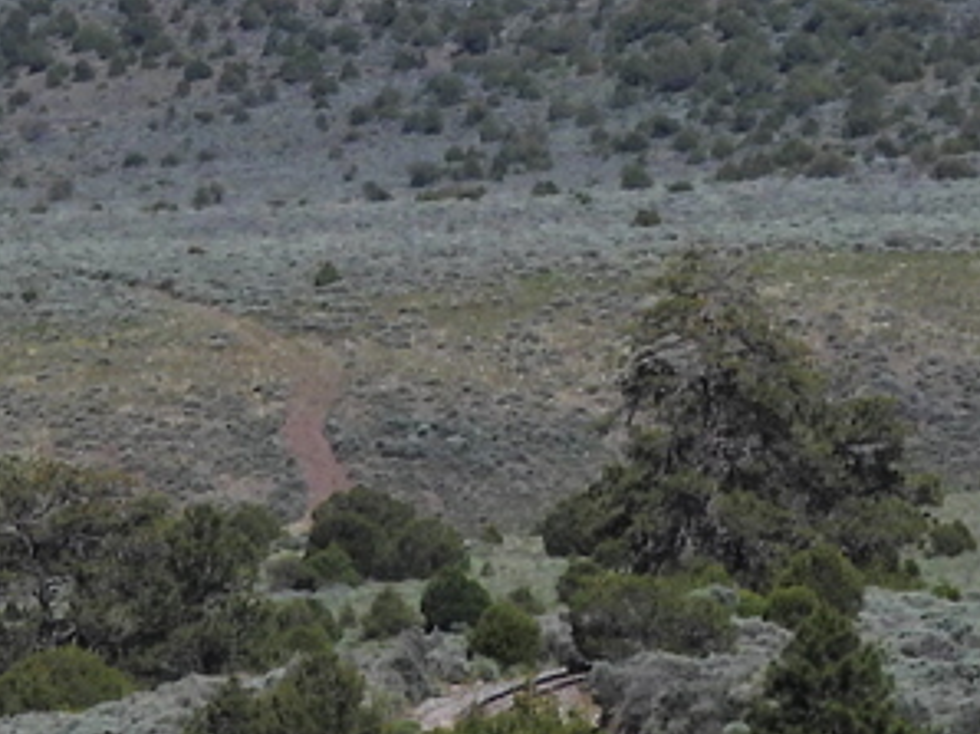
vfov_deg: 1.6
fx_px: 26760
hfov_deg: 2.1
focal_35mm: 946
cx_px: -135
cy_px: -461
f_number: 5
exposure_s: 1/2000
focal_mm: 39.3
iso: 100
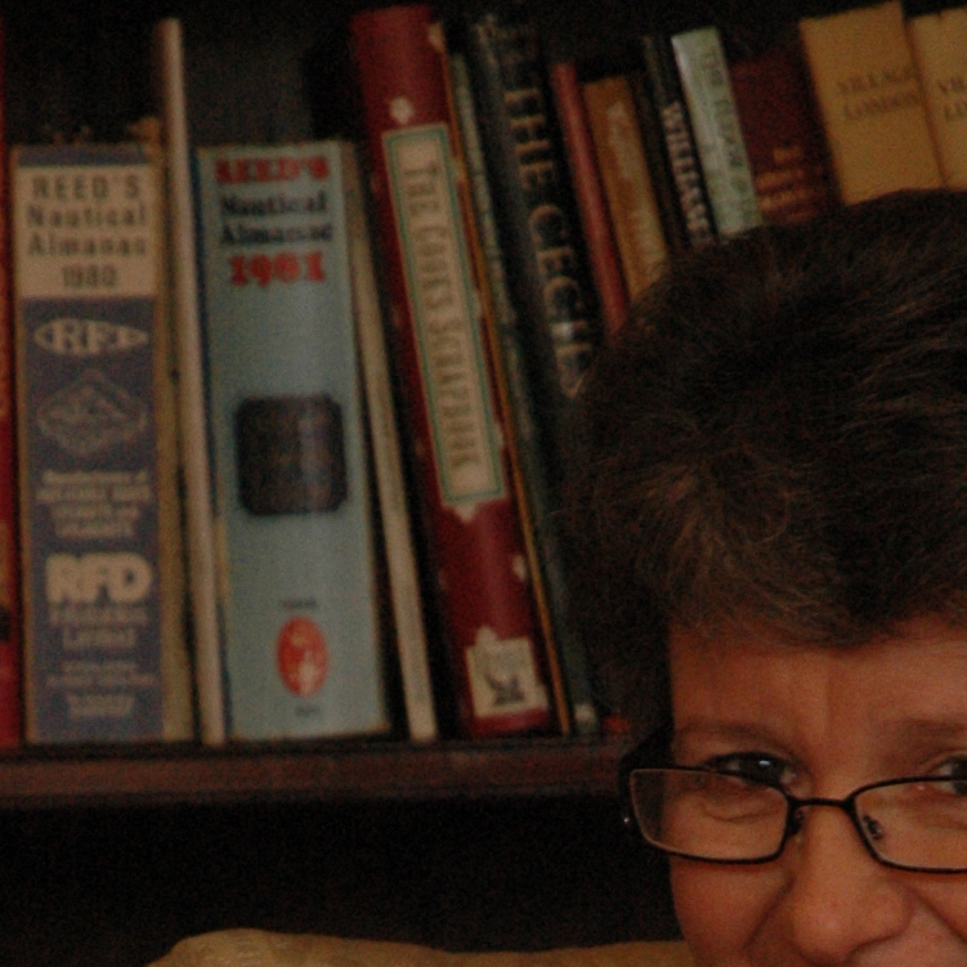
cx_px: 434
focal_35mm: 357
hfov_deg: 4.9
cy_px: 1420
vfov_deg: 4.9
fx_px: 11283
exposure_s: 1/30
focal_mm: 70
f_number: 4.5
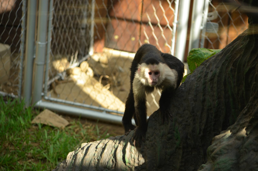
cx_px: 129
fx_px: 1395
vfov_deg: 7.0
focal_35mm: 195
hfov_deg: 10.6
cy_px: 86
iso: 250
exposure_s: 1/250
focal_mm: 130
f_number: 4.8
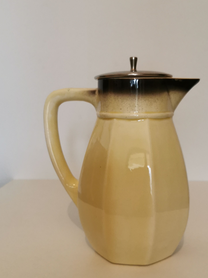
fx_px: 313
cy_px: 161
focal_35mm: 39
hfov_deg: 36.7
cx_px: 123
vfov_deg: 47.7
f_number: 1.6
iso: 320
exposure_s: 1/50
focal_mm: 5.56
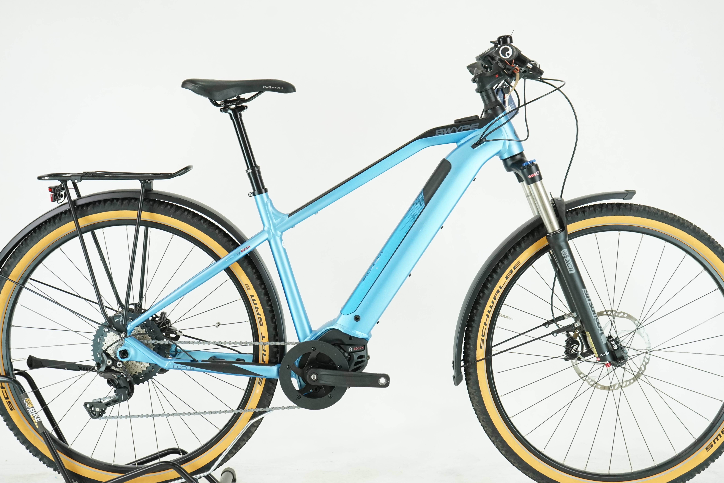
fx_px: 1267
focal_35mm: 63
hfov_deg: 31.9
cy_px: 253
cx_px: 369
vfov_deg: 21.6
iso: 2000
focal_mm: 56
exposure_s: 1/200
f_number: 5.6
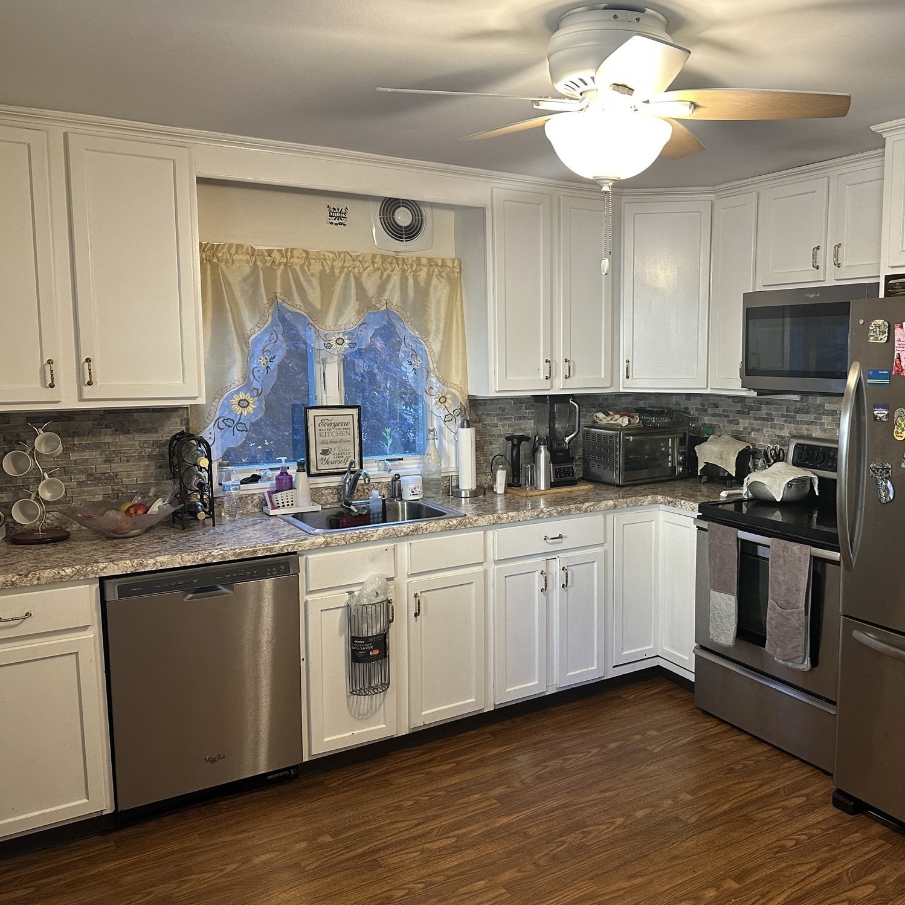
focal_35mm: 29
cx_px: 572
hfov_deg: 54.9
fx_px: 858
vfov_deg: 55.6
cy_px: 451
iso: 200
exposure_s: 1/60
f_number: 1.78
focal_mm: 6.86
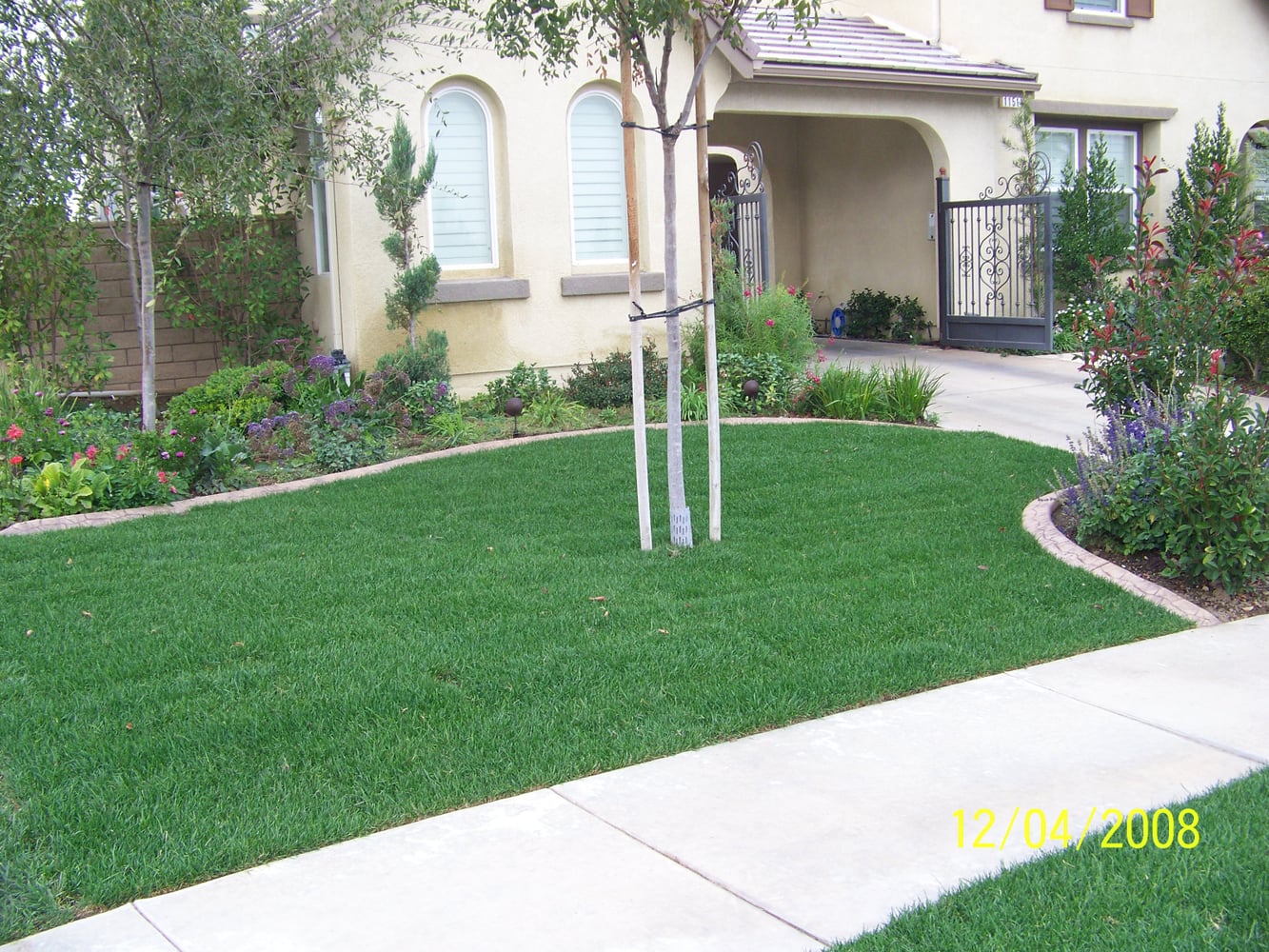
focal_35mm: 36
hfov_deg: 51.4
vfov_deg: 39.7
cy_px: 476
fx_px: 1320
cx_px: 634
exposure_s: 1/30
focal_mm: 5.85
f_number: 3.2
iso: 64
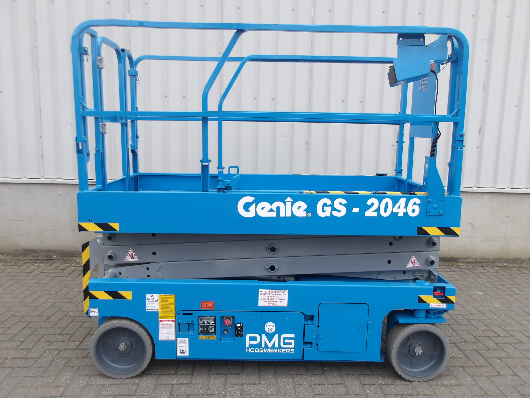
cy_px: 199
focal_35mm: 27
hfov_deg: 65.3
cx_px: 265
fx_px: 413
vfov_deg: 51.4
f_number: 3
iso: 100
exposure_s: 1/162
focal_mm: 4.9
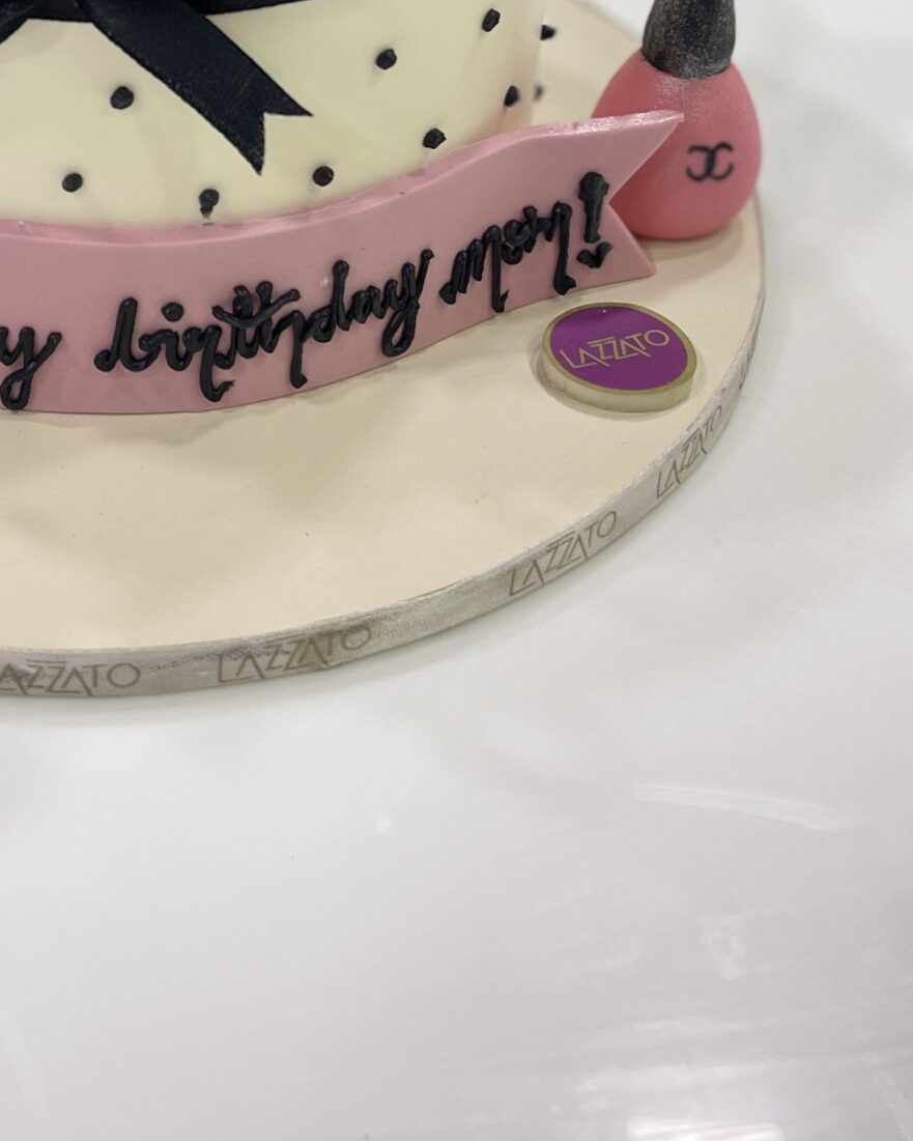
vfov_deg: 30.1
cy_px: 49
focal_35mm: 59
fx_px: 1993
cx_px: 166
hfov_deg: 25.3
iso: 100
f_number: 1.6
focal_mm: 5.1
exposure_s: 1/121
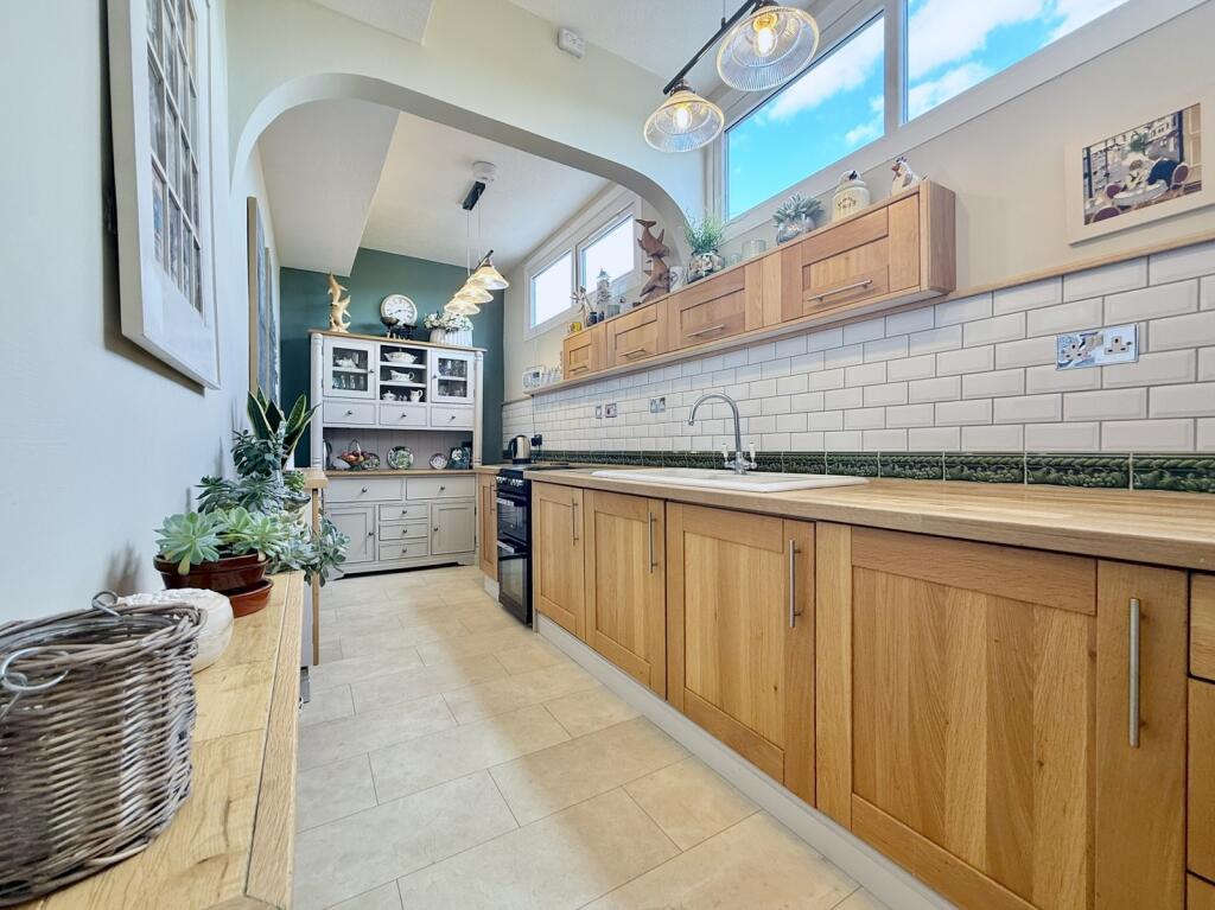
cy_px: 455
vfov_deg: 85.6
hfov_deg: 102.1
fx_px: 491
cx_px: 608
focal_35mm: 14
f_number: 2.2
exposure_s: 1/100
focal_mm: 2.22
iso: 100
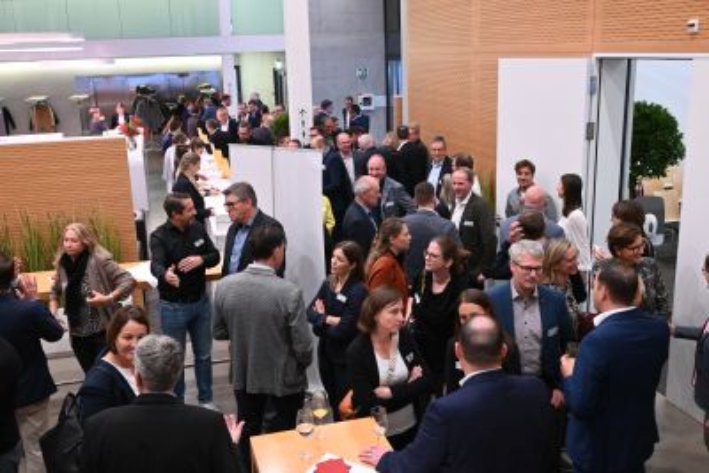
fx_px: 709
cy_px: 236
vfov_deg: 36.9
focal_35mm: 36
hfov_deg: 53.1
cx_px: 354
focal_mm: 24
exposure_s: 1/100
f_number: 5
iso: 4000
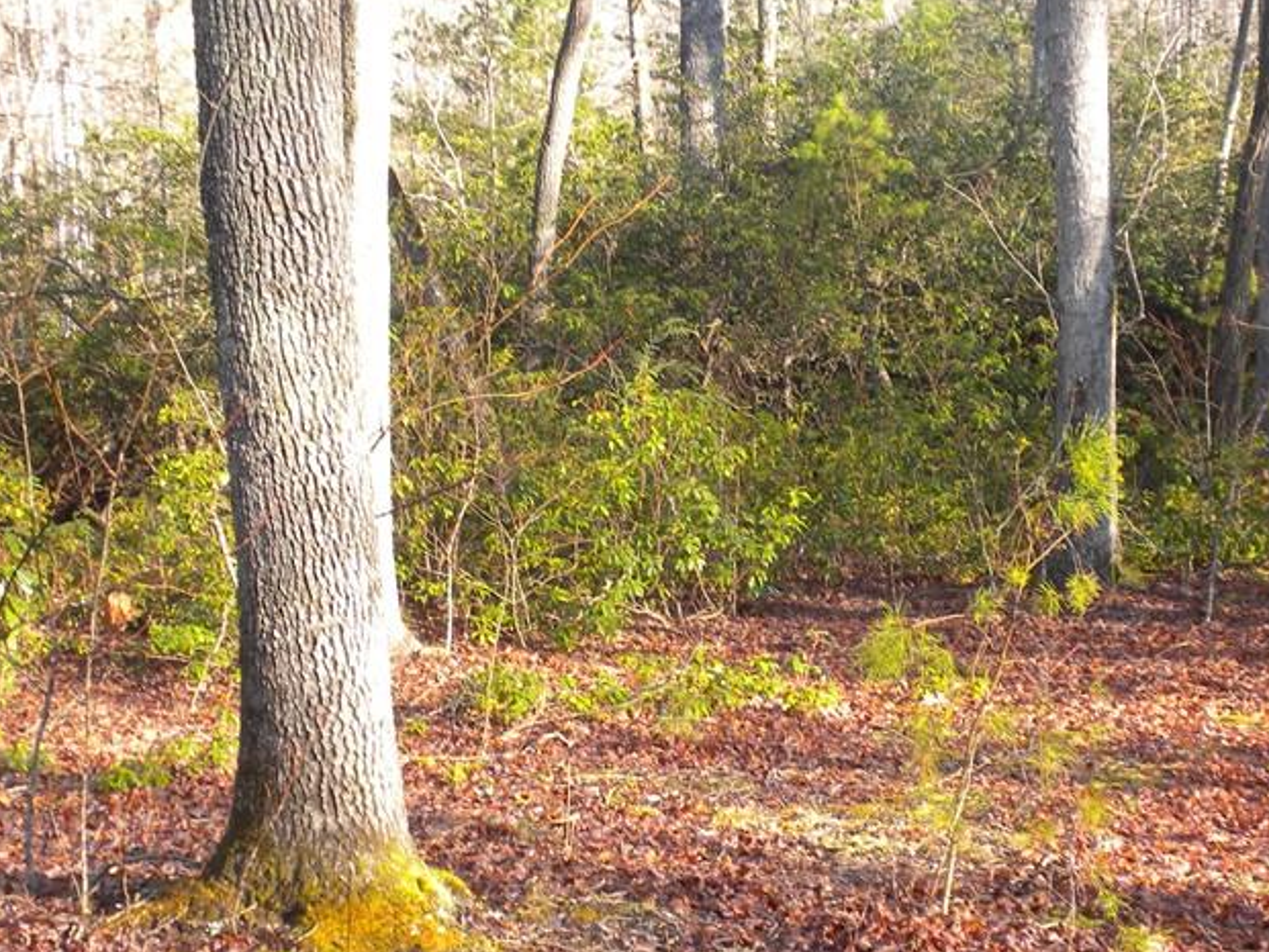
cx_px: 732
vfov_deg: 23.9
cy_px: 633
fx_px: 2237
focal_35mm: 61
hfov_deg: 31.6
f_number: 3.5
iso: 64
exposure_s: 1/62.2
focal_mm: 6.6
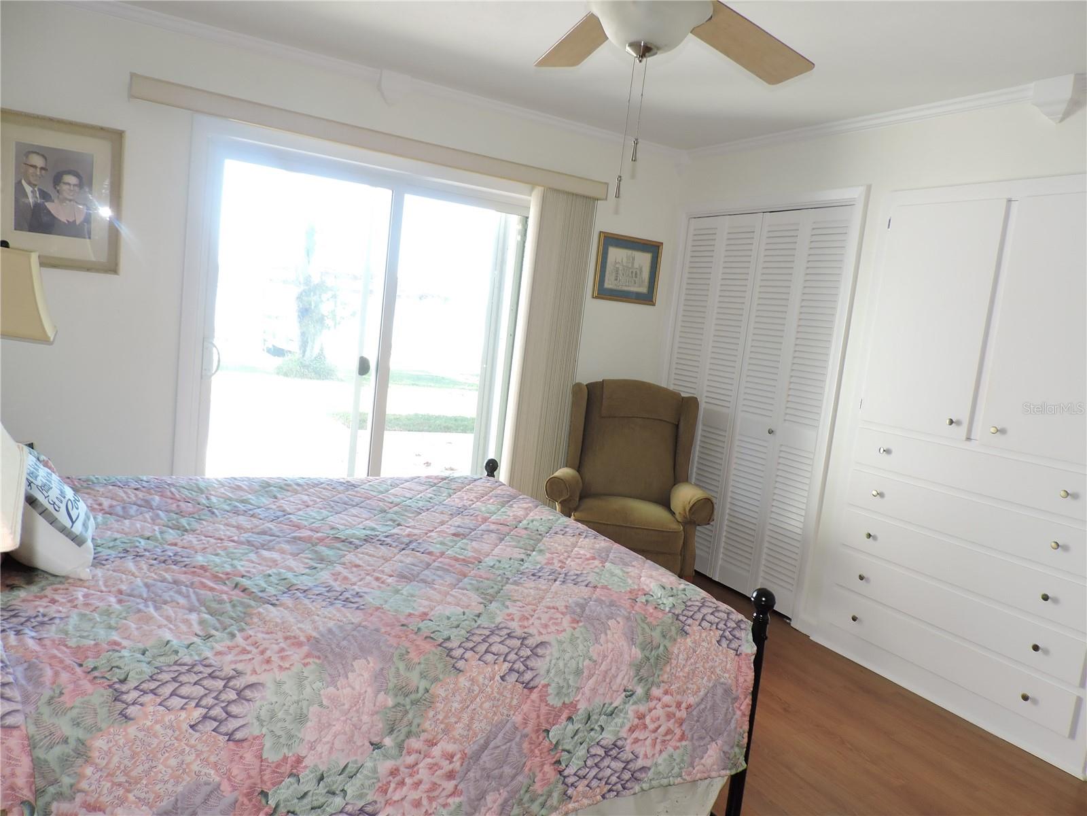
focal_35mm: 24
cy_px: 408
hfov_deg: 71.6
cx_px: 544
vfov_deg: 56.8
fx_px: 754
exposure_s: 1/40
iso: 180
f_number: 3
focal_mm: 4.3
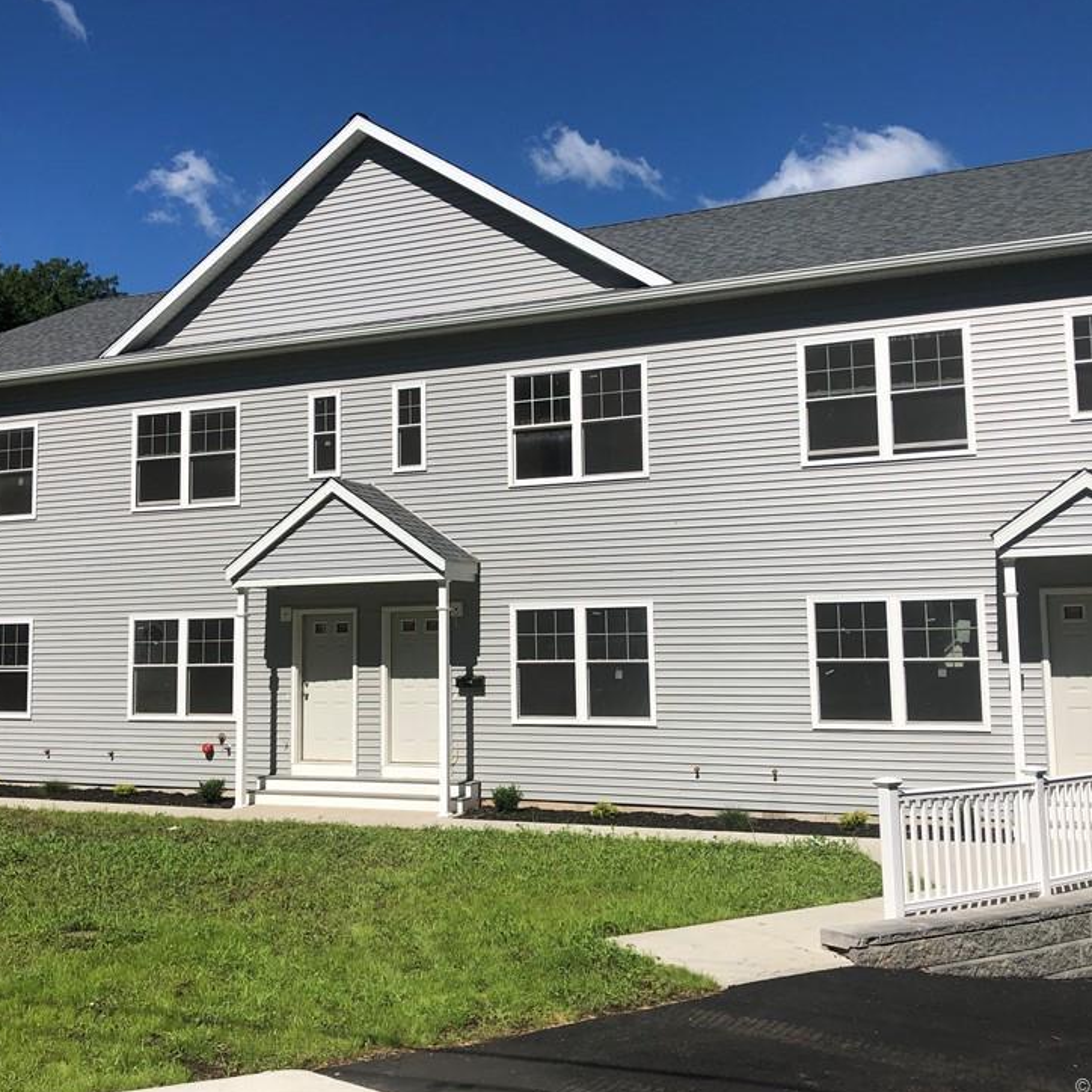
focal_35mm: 35
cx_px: 520
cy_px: 522
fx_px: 1249
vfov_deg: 47.2
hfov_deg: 47.2
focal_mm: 3.99
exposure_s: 1/4000
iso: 25
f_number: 1.8
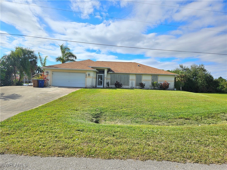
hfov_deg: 73.9
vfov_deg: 58.9
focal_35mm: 23
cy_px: 85
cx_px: 114
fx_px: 151
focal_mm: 5.4
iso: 25
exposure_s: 1/5000
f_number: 1.8
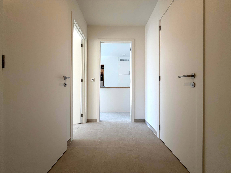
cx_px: 116
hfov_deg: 102.1
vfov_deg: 85.7
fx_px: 93
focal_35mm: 14
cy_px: 86
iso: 80
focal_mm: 2.22
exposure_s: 1/100
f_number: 2.2
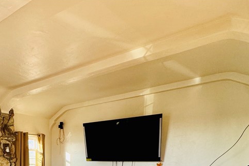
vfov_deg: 34.4
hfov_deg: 52.8
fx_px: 214
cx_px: 24
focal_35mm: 31
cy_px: 197
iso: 160
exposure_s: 1/99
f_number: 2.2
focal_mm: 2.22
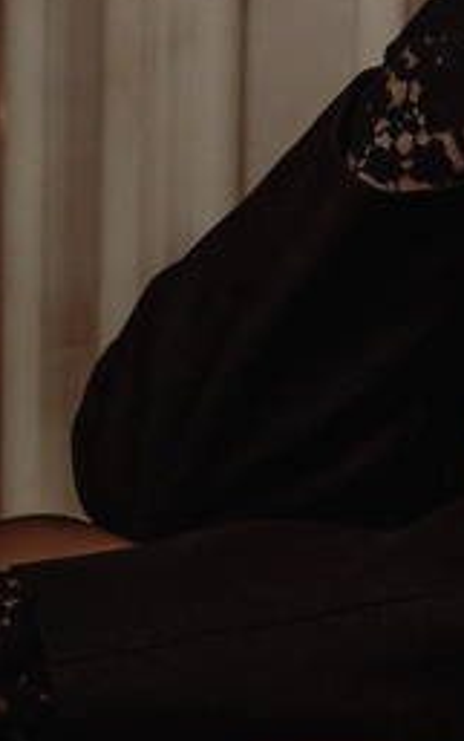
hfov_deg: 4.9
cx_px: 506
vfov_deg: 7.9
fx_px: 5373
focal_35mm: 266
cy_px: 568
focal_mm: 48
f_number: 4
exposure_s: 1/80
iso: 800
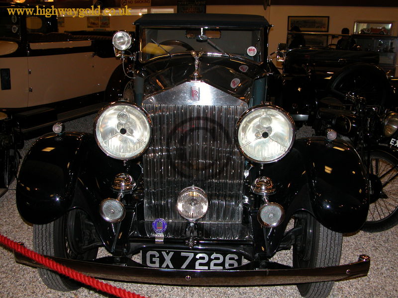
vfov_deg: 40.7
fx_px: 402
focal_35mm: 35
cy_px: 149
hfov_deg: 52.6
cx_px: 199
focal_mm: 8.9
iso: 200
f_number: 2.8
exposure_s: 1/60
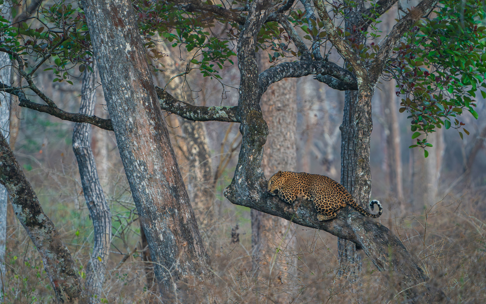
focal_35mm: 613
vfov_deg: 2.1
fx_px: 8120
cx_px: 243
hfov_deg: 3.4
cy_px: 149
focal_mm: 600
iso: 1250
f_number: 6.3
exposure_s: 1/200
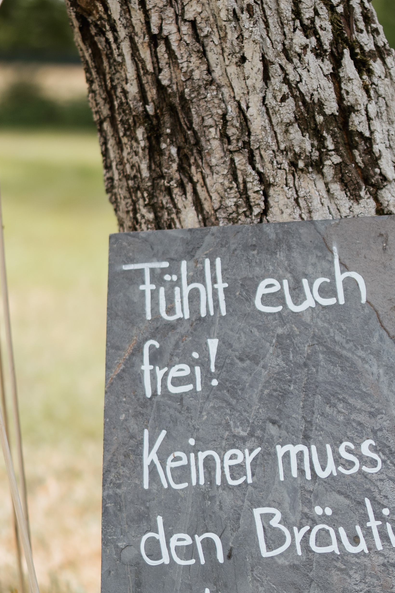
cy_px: 397
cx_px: 355
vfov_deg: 20.3
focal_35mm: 100
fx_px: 1646
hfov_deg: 13.6
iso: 100
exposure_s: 1/2500
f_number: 1.4
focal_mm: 35
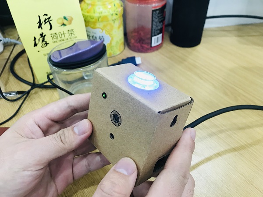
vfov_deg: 49.7
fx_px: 213
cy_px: 98
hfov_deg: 63.4
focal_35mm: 28
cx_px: 132
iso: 40
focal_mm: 3.99
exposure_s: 1/17
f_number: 1.8
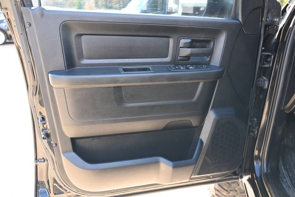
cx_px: 148
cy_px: 98
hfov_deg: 65.5
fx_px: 229
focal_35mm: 28
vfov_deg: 46.4
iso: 500
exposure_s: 1/200
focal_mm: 28
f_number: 3.2
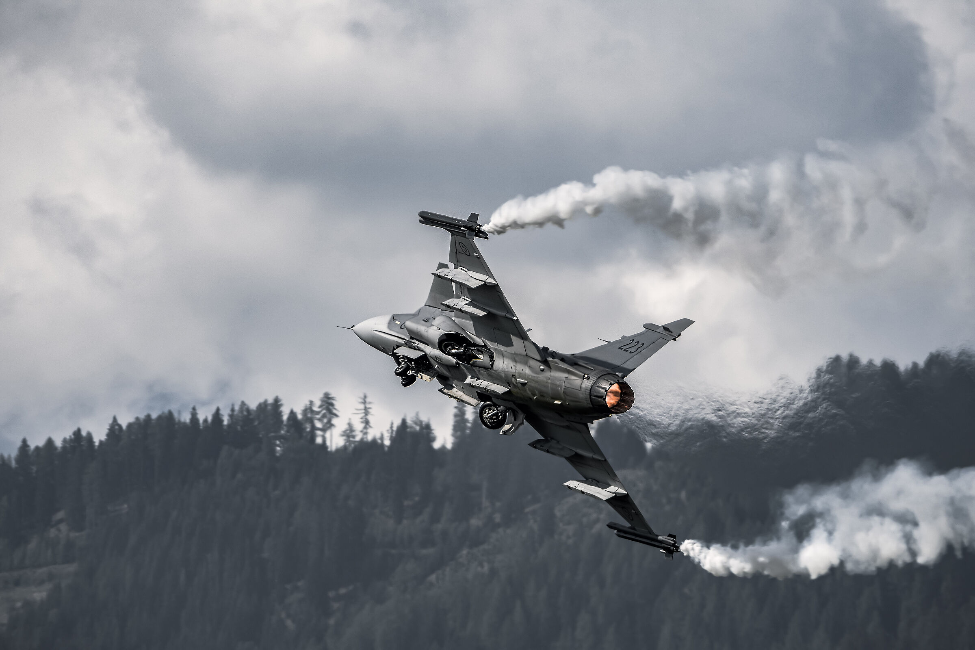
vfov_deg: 2.2
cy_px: 325
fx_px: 17061
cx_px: 488
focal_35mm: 630
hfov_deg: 3.3
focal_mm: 420
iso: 320
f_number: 7.1
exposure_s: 1/1000
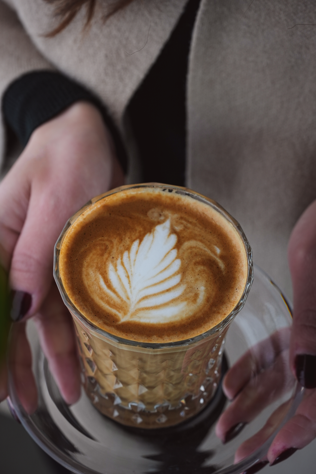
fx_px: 1183
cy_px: 237
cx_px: 158
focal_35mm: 90
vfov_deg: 22.6
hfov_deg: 15.2
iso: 640
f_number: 7.1
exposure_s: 1/160
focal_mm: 90
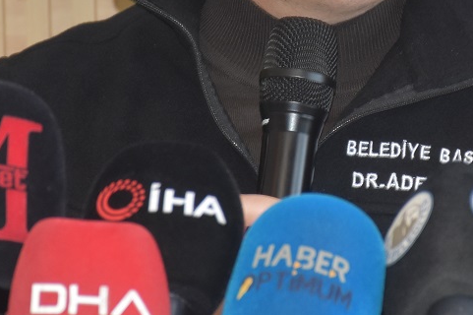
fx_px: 7497
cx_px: 316
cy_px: 10
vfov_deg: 2.4
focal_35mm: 571
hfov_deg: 3.6
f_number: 5.6
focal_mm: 122
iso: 800
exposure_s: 1/60
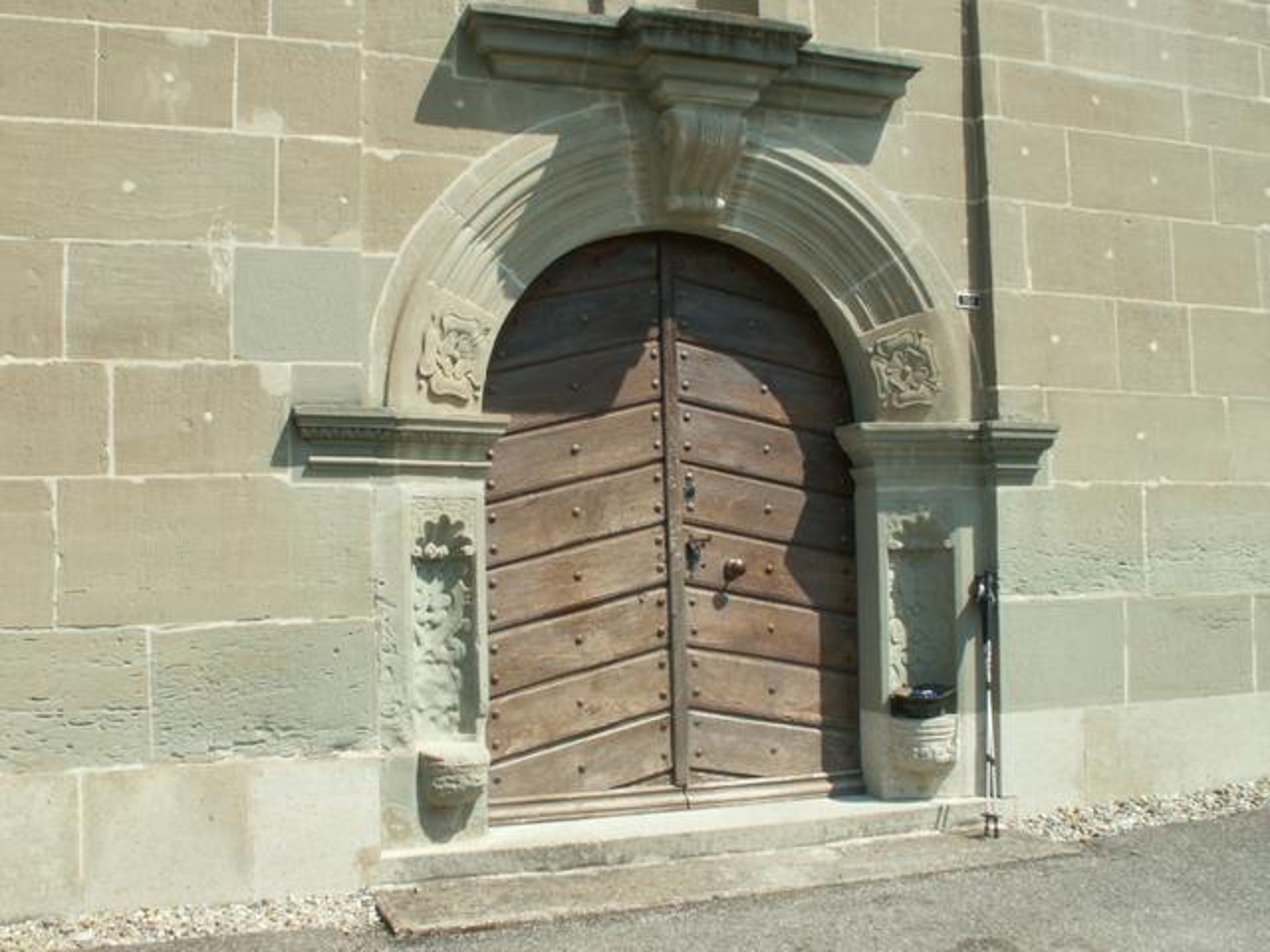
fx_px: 1284
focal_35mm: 35
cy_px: 476
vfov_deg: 40.7
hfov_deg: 52.6
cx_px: 635
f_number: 8
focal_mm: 5.86
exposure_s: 1/100
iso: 50
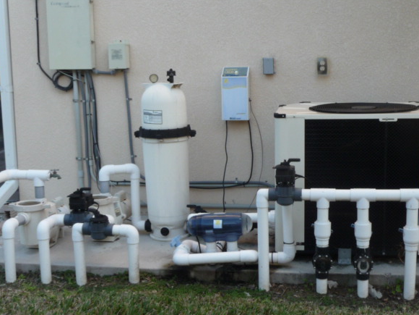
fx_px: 642
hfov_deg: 36.2
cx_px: 226
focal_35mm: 53
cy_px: 158
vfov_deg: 27.5
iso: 100
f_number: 3.4
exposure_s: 1/160
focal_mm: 5
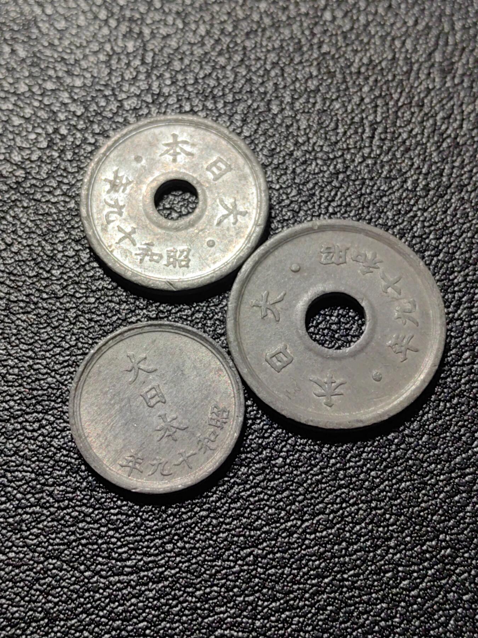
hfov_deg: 23.7
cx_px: 239
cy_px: 319
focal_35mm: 62
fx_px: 1142
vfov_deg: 31.2
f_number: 2
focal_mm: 5.75
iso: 50
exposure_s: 1/139
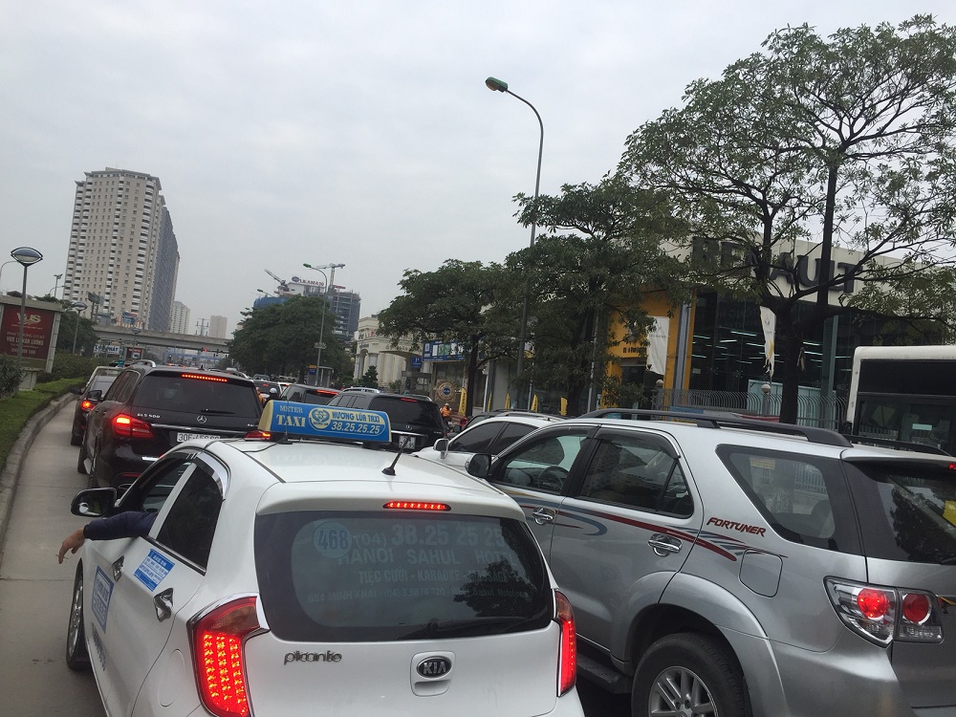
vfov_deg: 48.2
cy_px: 358
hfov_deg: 61.7
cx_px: 478
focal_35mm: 29
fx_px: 801
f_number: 2.2
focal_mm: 4.15
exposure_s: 1/682
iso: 32
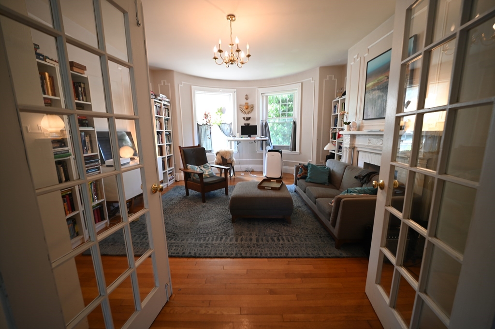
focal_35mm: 14
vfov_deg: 81.1
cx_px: 248
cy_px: 164
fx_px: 192
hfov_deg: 104.3
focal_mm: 14
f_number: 2.8
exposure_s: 1/13
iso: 160
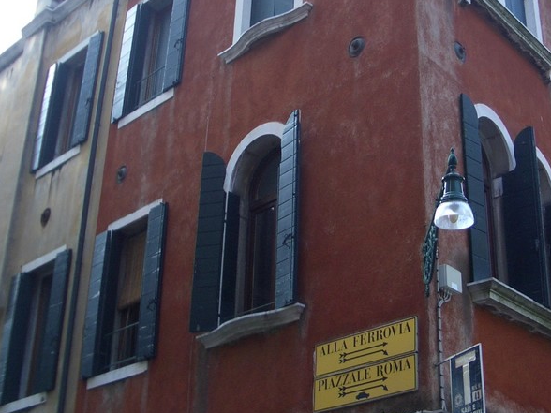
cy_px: 109
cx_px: 403
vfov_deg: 23.8
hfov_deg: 31.2
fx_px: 971
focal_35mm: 61
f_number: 2.6
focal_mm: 5.8
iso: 50
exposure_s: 1/200
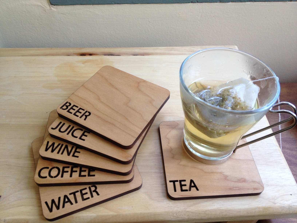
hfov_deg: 52.6
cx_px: 148
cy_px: 112
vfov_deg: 40.7
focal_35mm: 35
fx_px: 300
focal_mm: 4.28
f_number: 2.4
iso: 80
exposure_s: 1/60
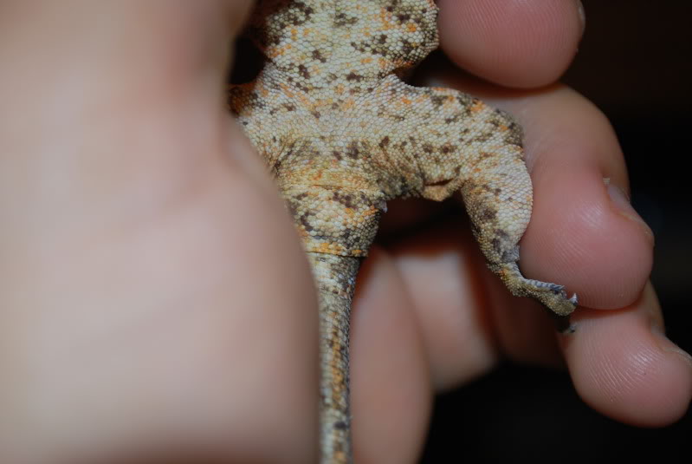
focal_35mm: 72
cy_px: 232
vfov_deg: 19.0
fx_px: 1386
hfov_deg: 28.0
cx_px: 346
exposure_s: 1/60
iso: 200
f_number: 5.6
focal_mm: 48
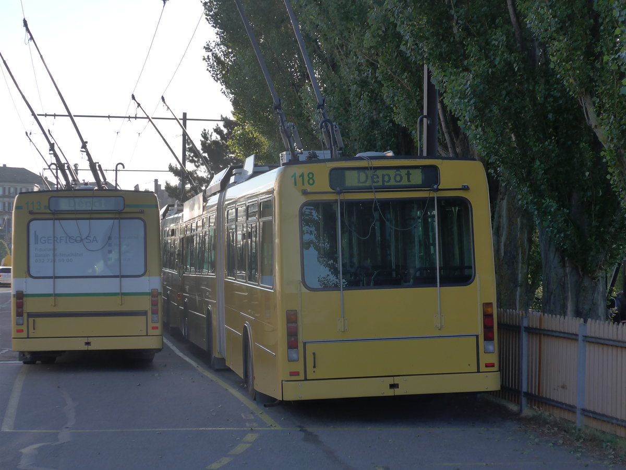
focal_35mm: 90
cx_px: 313
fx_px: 1628
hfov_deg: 21.8
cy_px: 235
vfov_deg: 16.4
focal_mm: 18
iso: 160
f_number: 4.6
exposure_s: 1/400
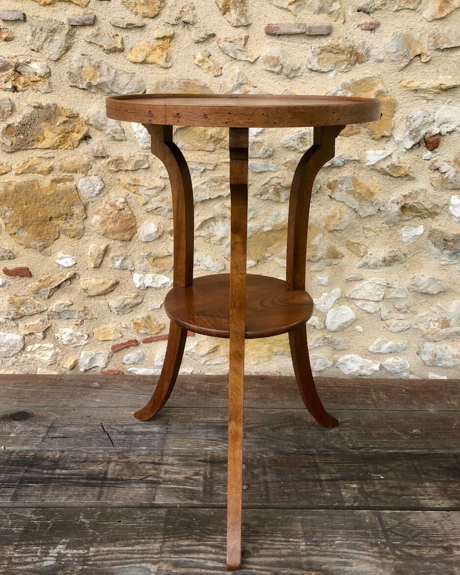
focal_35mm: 30
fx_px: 510
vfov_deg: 58.8
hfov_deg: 48.5
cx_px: 232
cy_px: 295
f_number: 1.8
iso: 20
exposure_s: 1/300
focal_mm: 3.99
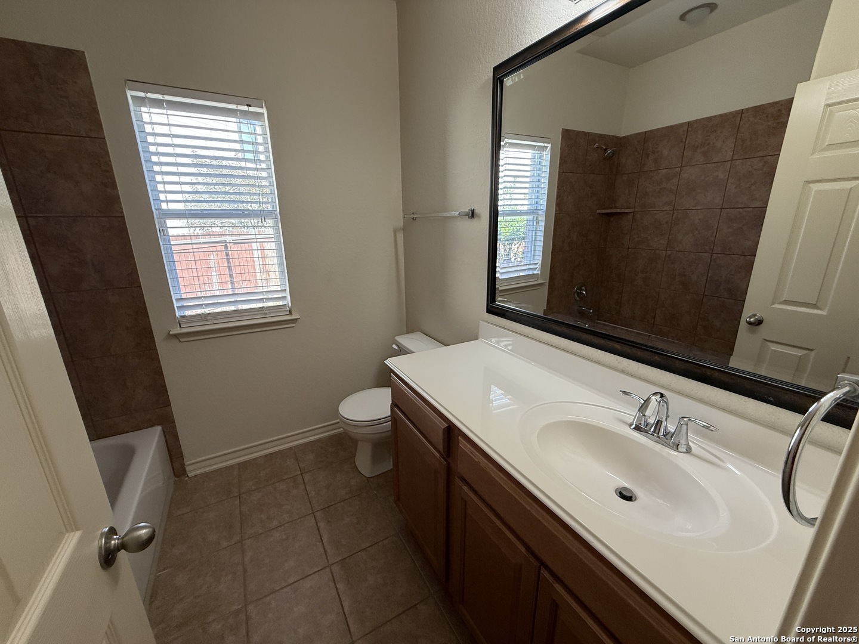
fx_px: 347
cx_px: 430
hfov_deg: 102.1
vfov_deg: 85.7
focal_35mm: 14
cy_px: 322
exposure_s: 1/120
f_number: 2.2
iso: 160
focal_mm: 2.22
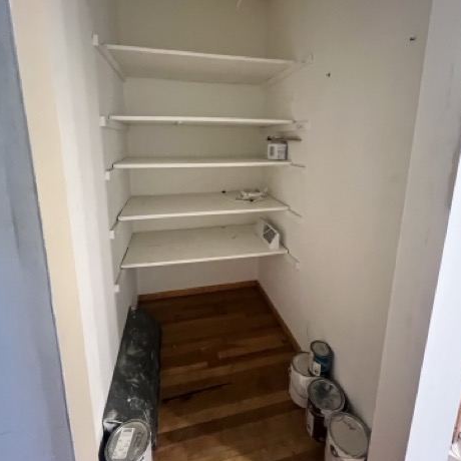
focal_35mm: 16
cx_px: 236
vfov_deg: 86.6
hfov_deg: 87.4
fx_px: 241
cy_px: 191
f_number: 1.8
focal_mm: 1.57
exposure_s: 1/40
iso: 800
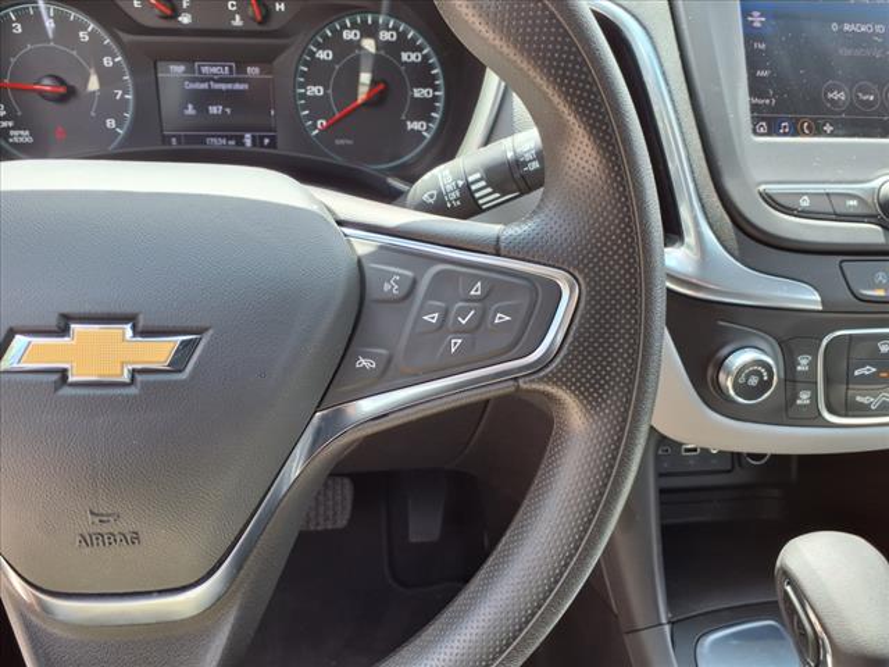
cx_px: 444
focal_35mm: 27
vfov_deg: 51.4
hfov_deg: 65.3
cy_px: 334
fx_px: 693
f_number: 1.9
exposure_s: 1/127
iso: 40
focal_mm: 3.58
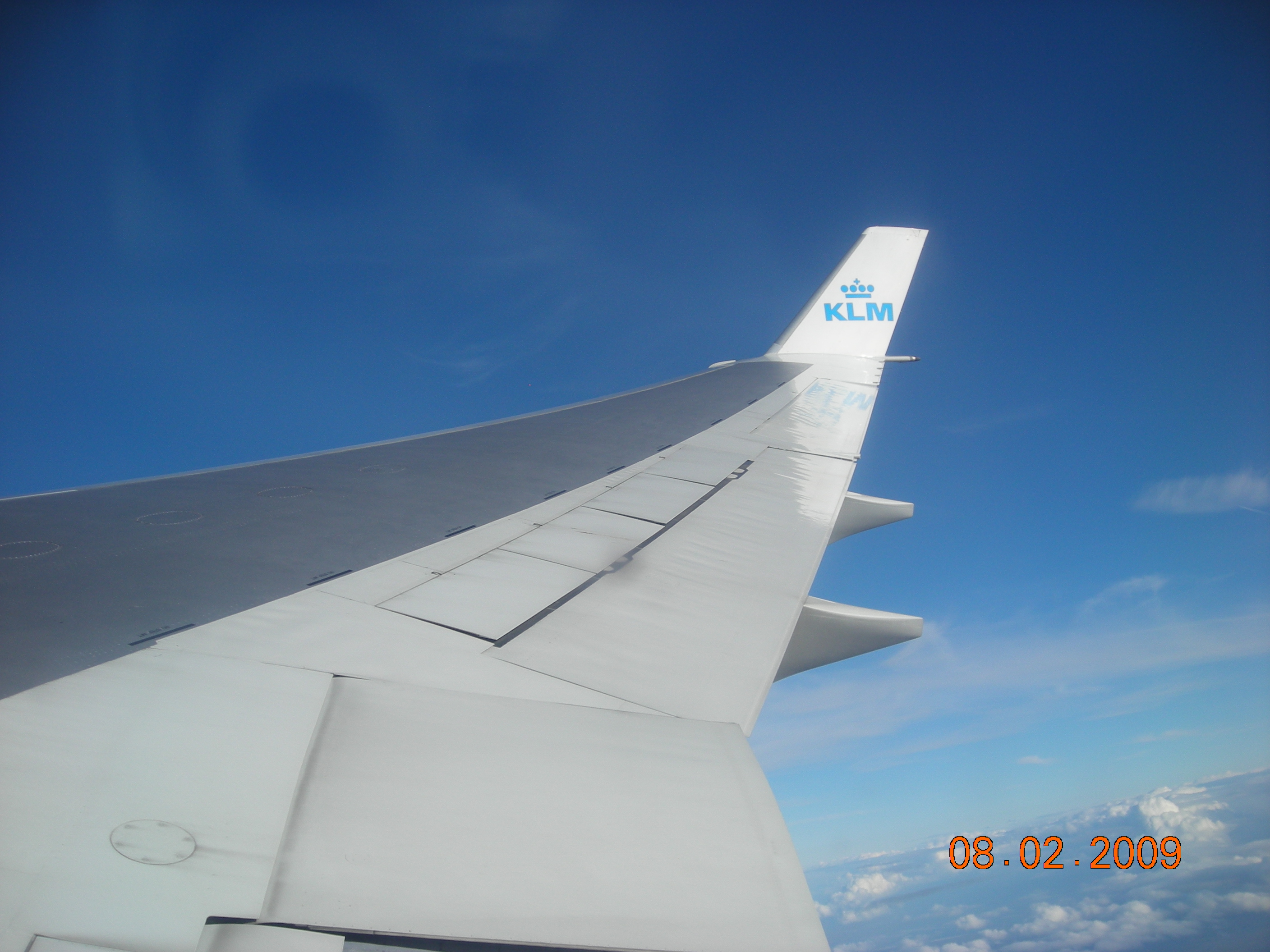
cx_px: 635
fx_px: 1394
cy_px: 476
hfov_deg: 49.0
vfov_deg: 37.7
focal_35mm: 38
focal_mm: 6.3
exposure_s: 1/283
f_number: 6.4
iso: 50
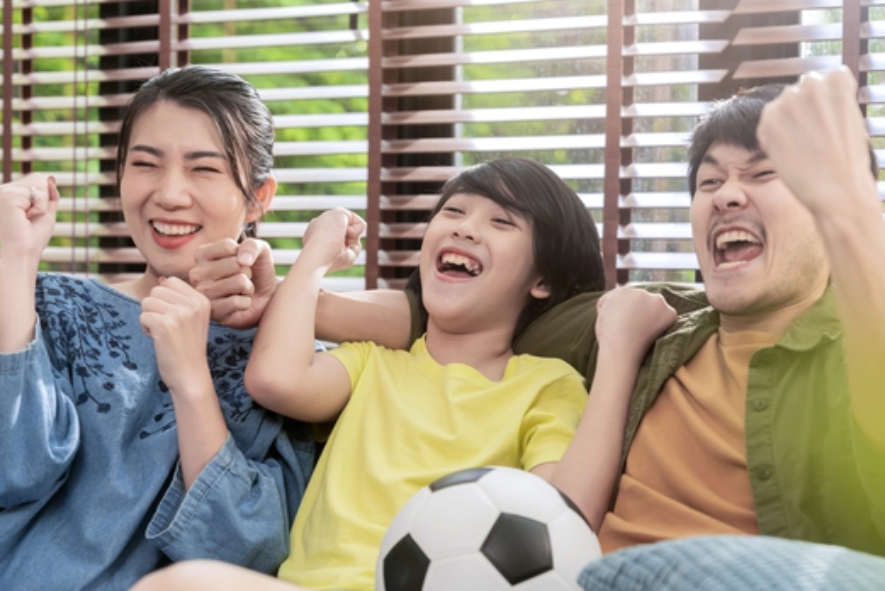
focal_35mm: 70
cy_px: 317
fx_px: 1722
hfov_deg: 28.8
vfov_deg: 19.5
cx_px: 484
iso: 640
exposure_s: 1/160
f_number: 3.2
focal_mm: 57
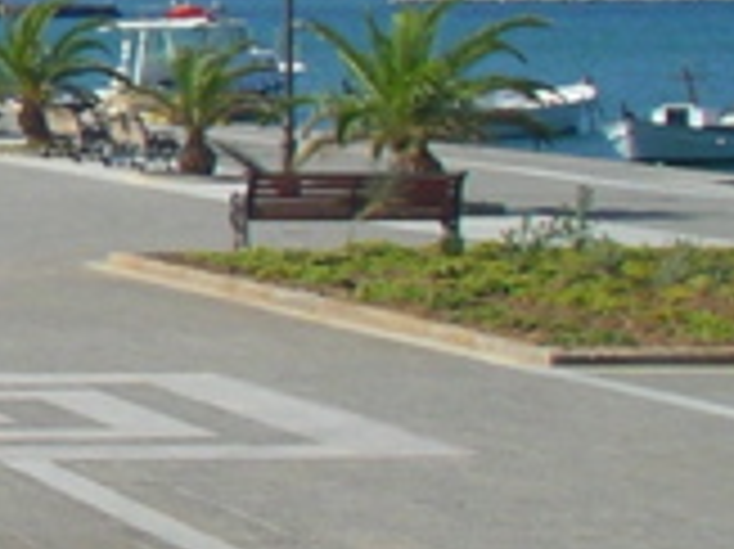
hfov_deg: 10.3
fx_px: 3856
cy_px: 180
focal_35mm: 182
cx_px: -581
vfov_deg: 8.1
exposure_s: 1/200
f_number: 6.9
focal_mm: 5.7
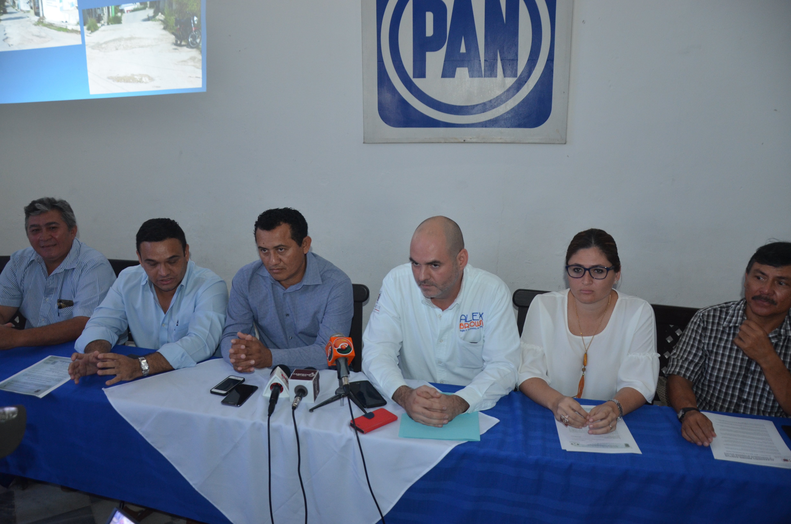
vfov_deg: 47.7
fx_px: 592
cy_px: 262
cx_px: 396
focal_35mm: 27
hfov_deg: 67.5
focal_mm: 18
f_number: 3.5
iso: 800
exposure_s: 1/60
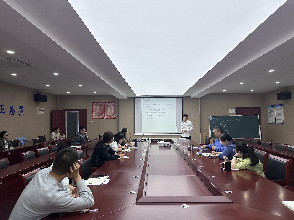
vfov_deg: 56.8
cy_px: 110
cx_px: 147
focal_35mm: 24
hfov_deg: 71.6
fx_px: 204
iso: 80
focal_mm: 6.86
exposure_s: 1/395
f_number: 1.78
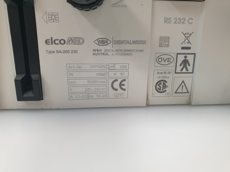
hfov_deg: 67.3
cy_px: 86
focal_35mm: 26
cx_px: 115
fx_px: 173
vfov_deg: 53.1
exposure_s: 1/50
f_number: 2.4
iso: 125
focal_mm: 4.3
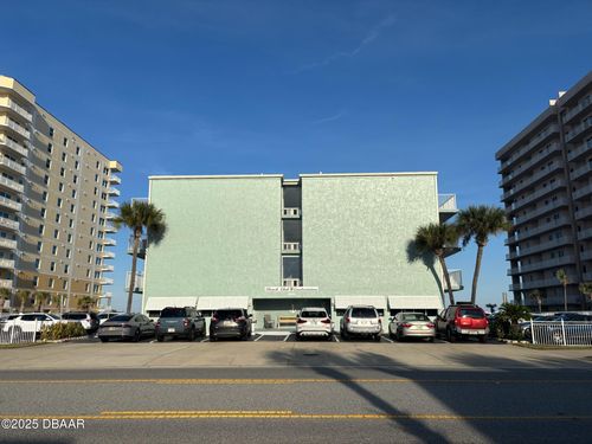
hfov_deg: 67.3
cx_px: 296
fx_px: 445
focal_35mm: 26
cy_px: 222
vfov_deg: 53.1
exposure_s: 1/5952
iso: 50
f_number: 1.6
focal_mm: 5.96
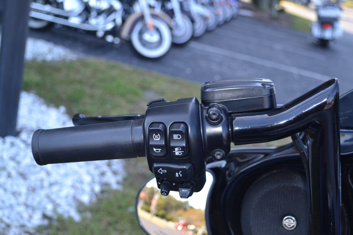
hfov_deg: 41.1
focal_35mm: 48
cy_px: 118
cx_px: 176
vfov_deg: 28.1
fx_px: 471
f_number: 4.8
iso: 220
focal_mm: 32
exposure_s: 1/125
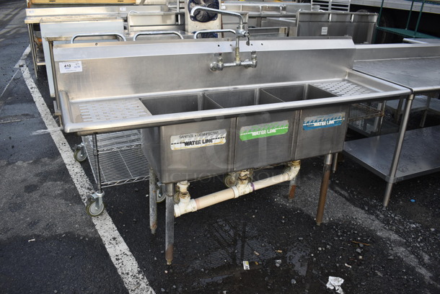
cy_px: 147
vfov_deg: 43.7
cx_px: 220
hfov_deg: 61.9
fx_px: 367
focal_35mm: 30
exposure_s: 1/250
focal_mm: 20
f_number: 5.6
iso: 250
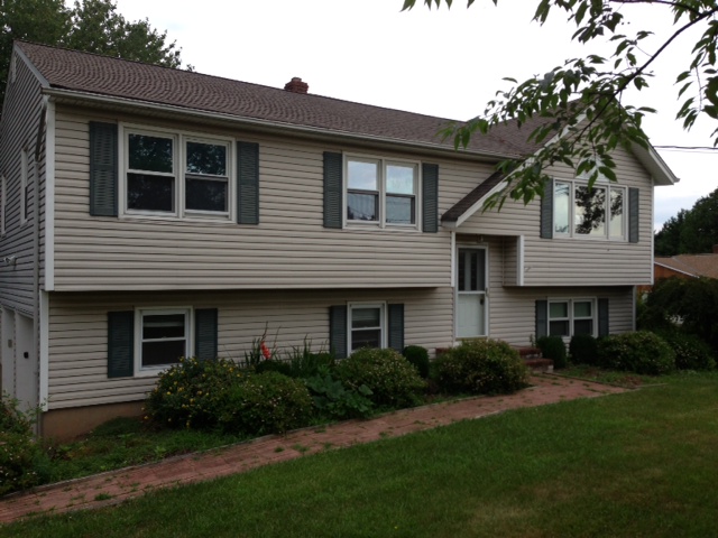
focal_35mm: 33
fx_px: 684
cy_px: 269
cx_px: 359
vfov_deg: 42.9
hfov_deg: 55.4
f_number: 2.4
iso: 50
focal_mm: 4.13
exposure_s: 1/347
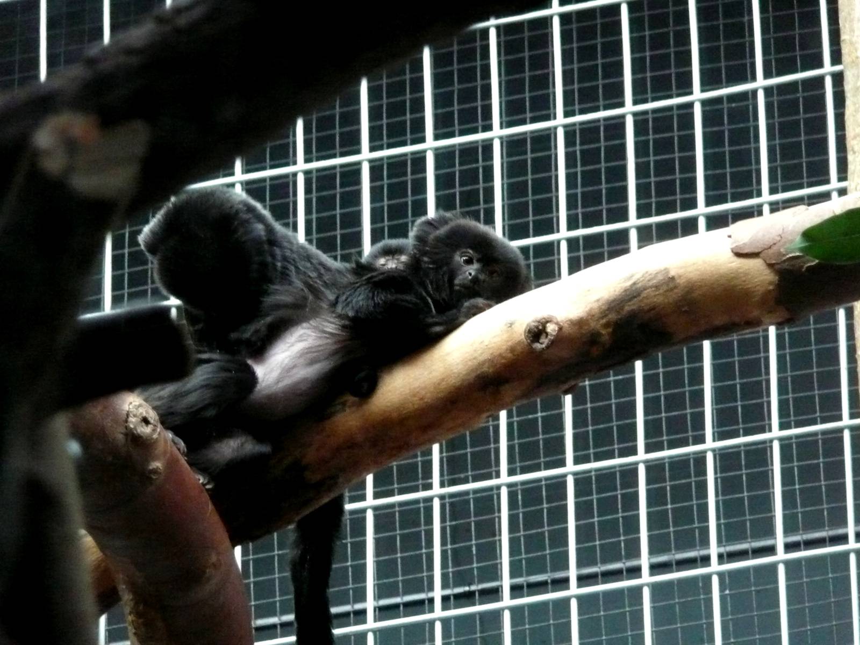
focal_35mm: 280
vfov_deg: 5.3
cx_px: 430
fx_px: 6956
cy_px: 322
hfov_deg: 7.1
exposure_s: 1/50
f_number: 4.9
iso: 800
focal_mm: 46
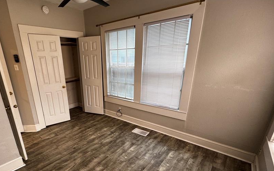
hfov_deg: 87.0
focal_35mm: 19
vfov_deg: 61.3
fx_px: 142
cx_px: 112
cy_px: 108
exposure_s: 1/99
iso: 160
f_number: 2.2
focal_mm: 2.22
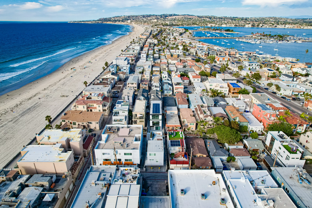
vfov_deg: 57.2
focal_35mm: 22
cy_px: 104
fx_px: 191
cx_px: 156
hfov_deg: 78.6
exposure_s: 1/1000
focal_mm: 8.4
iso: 100
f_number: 2.8
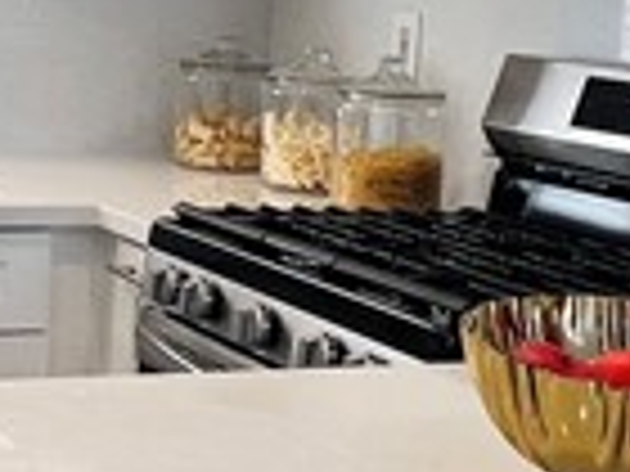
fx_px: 1729
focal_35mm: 95
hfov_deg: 19.9
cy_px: 54
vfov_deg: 15.4
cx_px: -22
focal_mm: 1.57
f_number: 1.8
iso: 64
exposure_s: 1/120
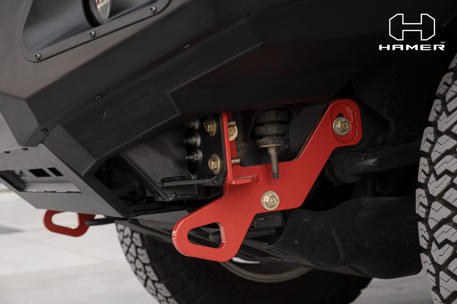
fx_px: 1054
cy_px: 152
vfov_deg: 16.5
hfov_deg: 24.5
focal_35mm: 83
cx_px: 228
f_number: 8
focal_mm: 55
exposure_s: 1/125
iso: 160
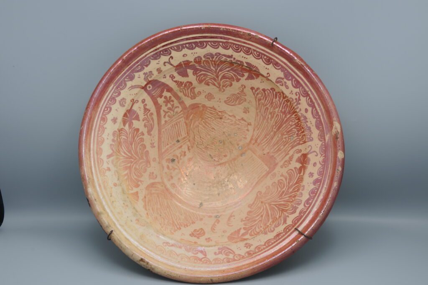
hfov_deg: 38.9
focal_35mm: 51
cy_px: 142
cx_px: 214
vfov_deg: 26.4
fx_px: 606
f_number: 11
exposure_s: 1/2.5
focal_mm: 34
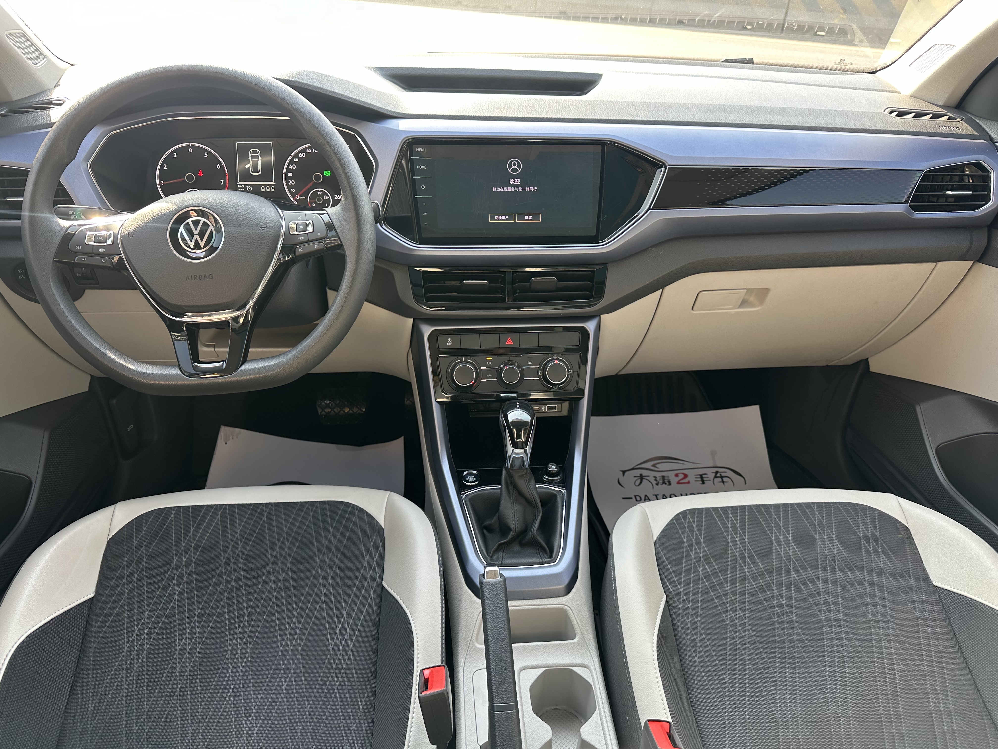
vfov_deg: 56.8
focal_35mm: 24
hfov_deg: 71.6
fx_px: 692
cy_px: 374
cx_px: 499
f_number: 1.78
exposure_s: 1/121
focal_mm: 6.86
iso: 100
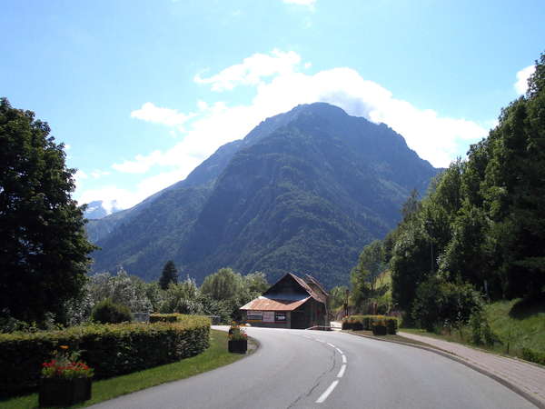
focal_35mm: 38
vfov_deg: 37.7
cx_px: 272
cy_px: 204
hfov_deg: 49.0
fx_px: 598
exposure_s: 1/400
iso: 80
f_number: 6.2
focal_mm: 5.3
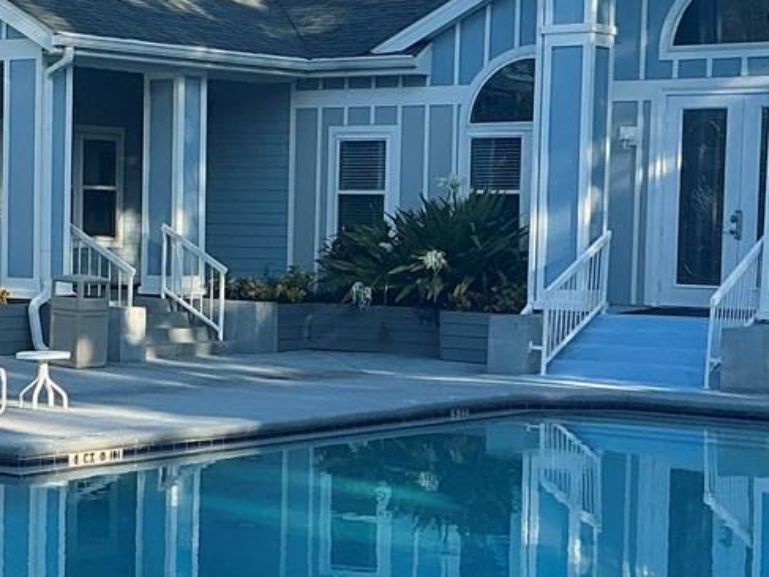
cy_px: 337
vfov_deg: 16.0
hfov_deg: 21.0
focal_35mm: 92
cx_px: 128
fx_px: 2043
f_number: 1.8
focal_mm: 3
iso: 25
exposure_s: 1/599
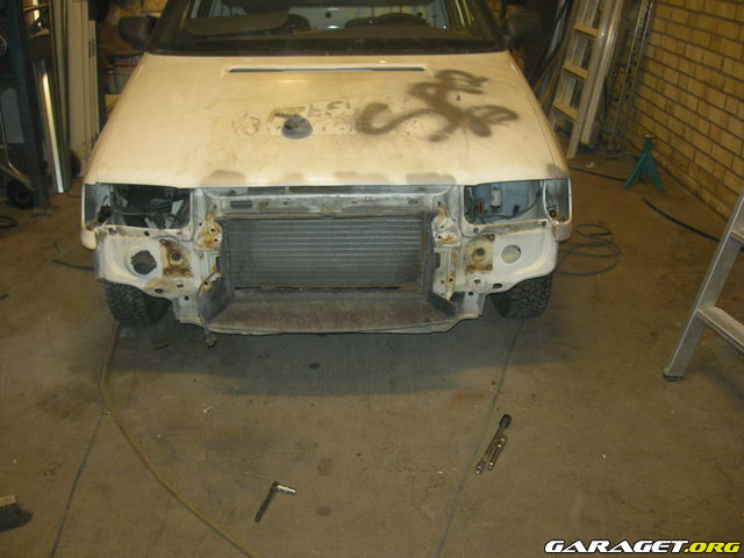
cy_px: 279
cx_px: 372
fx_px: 752
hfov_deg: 52.6
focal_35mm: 35
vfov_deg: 40.7
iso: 115
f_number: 2.8
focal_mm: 5.7
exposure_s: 1/31.6
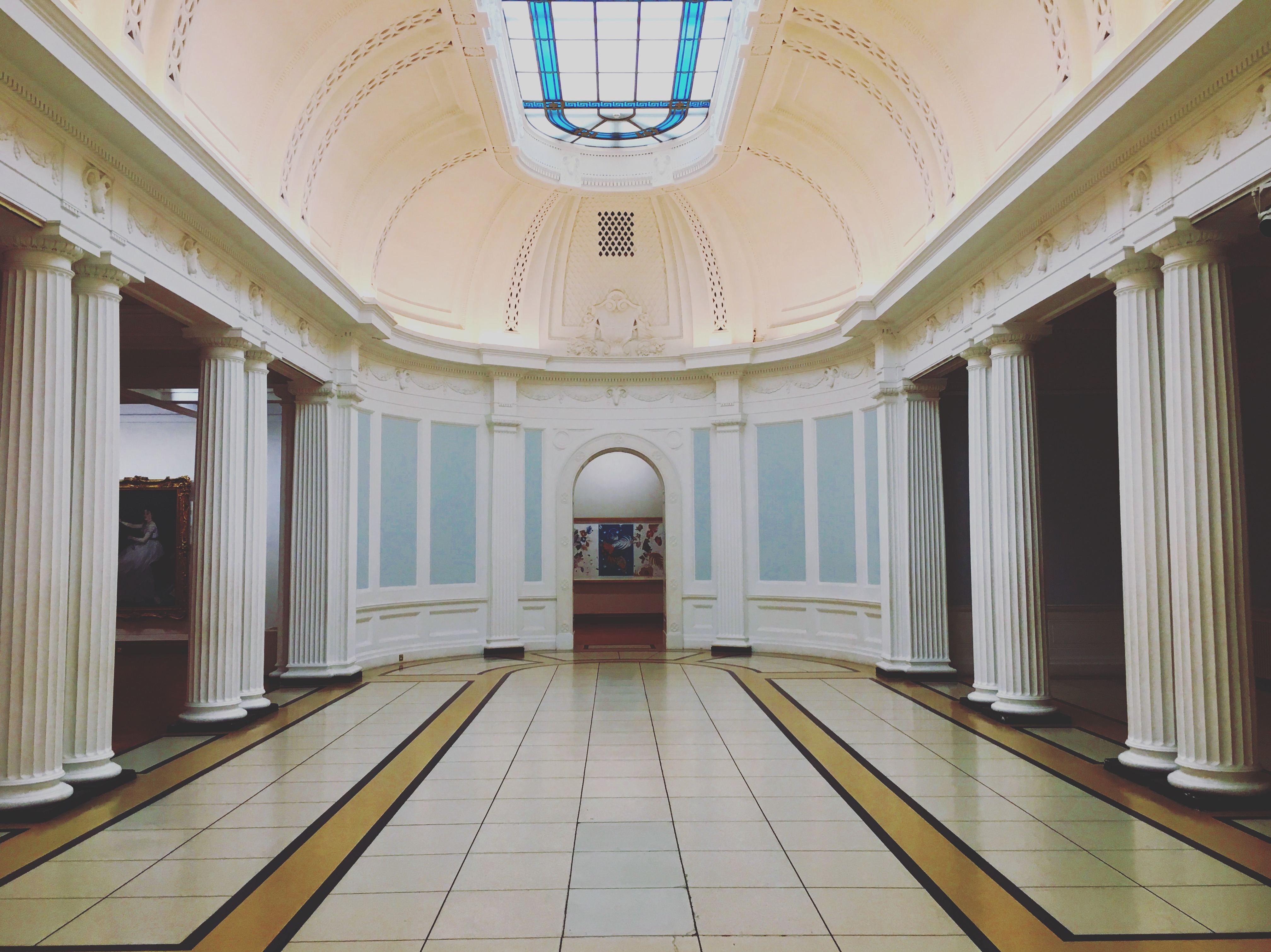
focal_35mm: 29
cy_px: 476
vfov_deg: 48.2
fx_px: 1064
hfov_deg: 61.7
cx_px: 636
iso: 64
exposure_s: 1/33
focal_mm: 4.15
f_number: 2.2
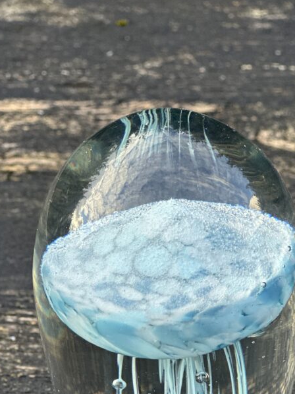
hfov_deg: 11.2
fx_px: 1499
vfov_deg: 14.8
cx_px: 183
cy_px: 329
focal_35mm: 132
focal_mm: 9
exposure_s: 1/121
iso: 100
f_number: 2.8
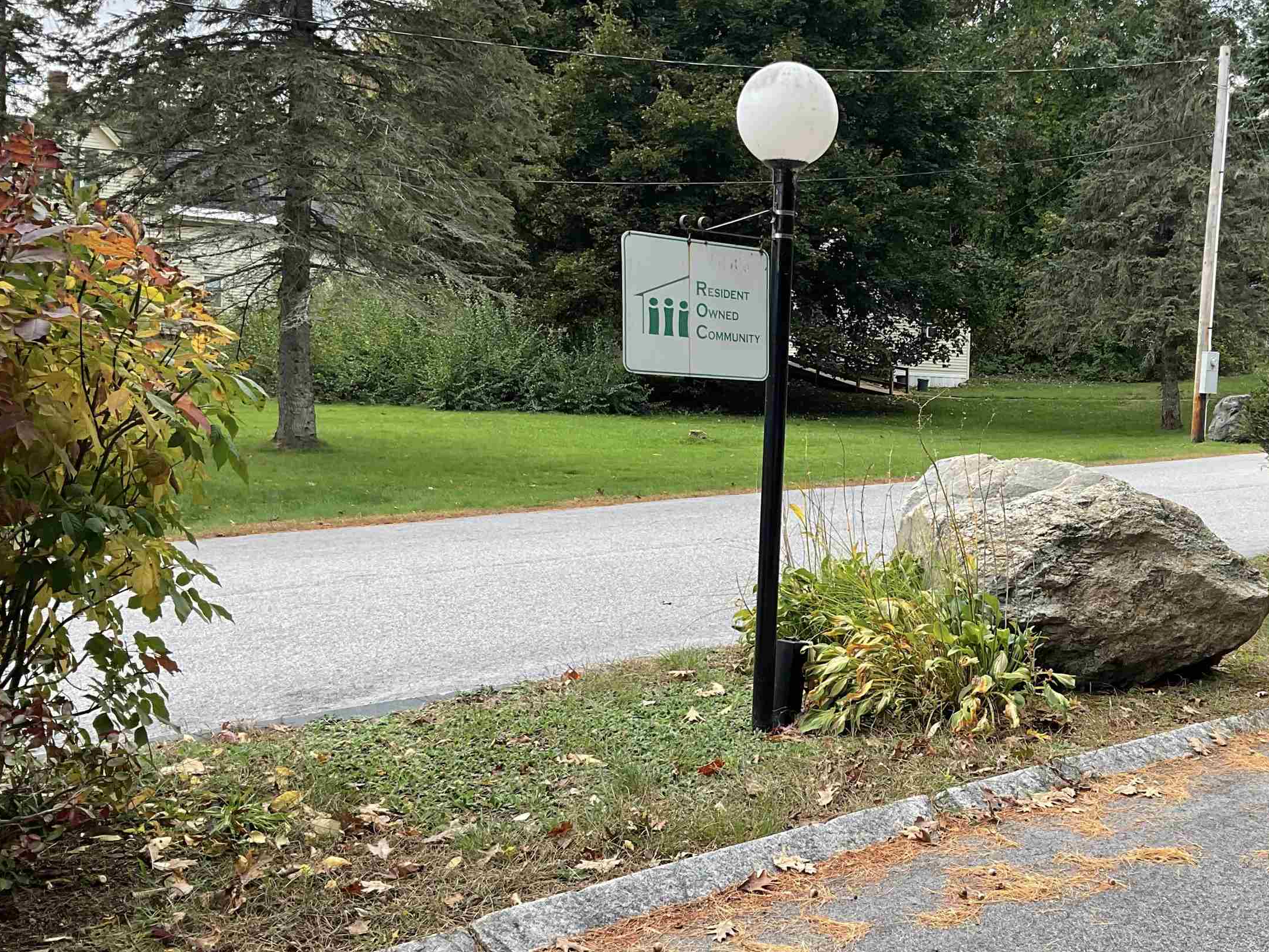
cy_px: 513
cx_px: 819
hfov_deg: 45.3
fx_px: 1503
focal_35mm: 41
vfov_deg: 35.1
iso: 16
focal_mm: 3
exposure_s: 1/351
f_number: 1.8
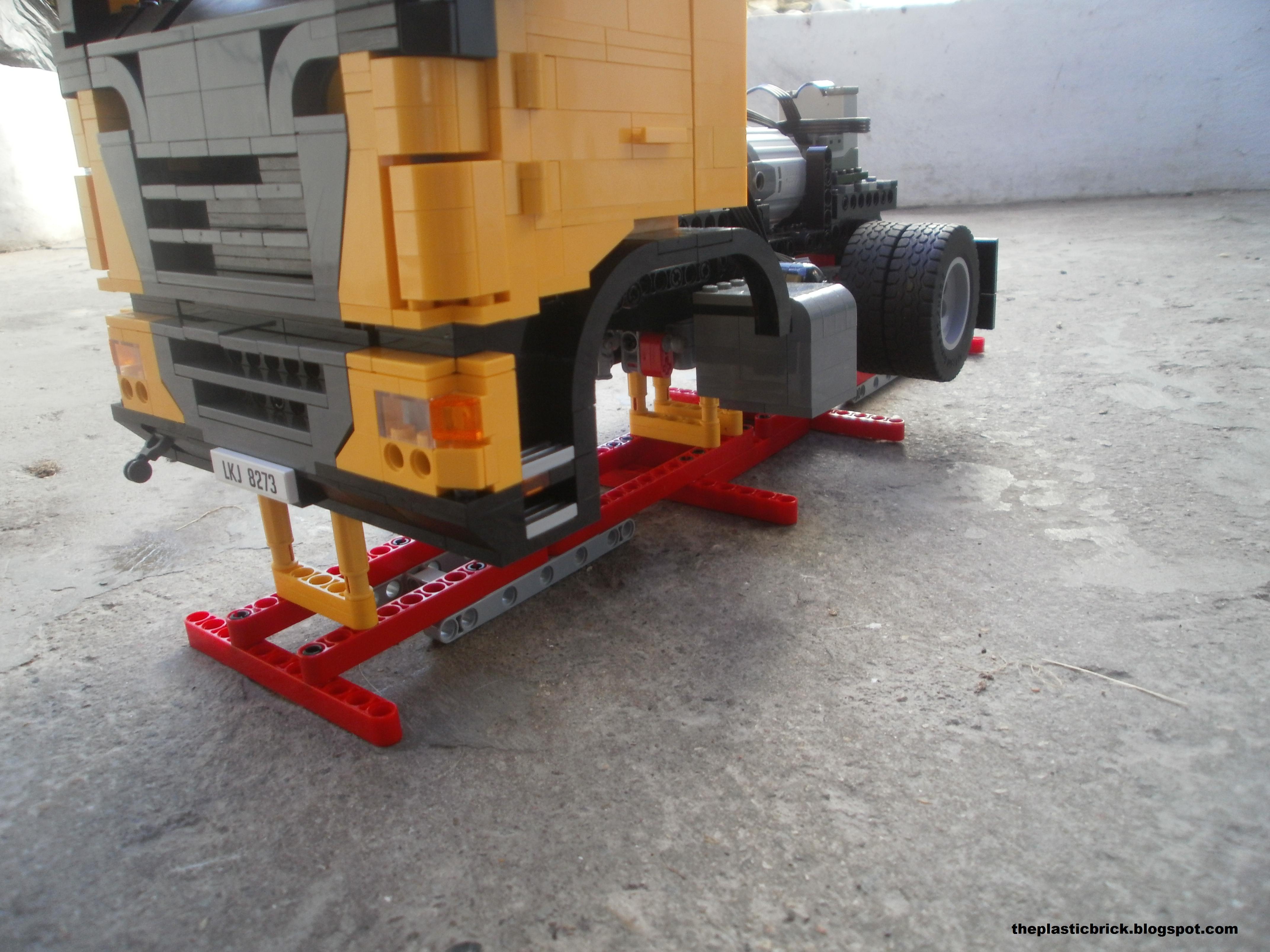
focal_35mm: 26
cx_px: 635
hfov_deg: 67.3
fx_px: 954
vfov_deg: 53.1
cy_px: 476
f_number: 2.6
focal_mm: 4.65
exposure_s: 1/50
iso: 100
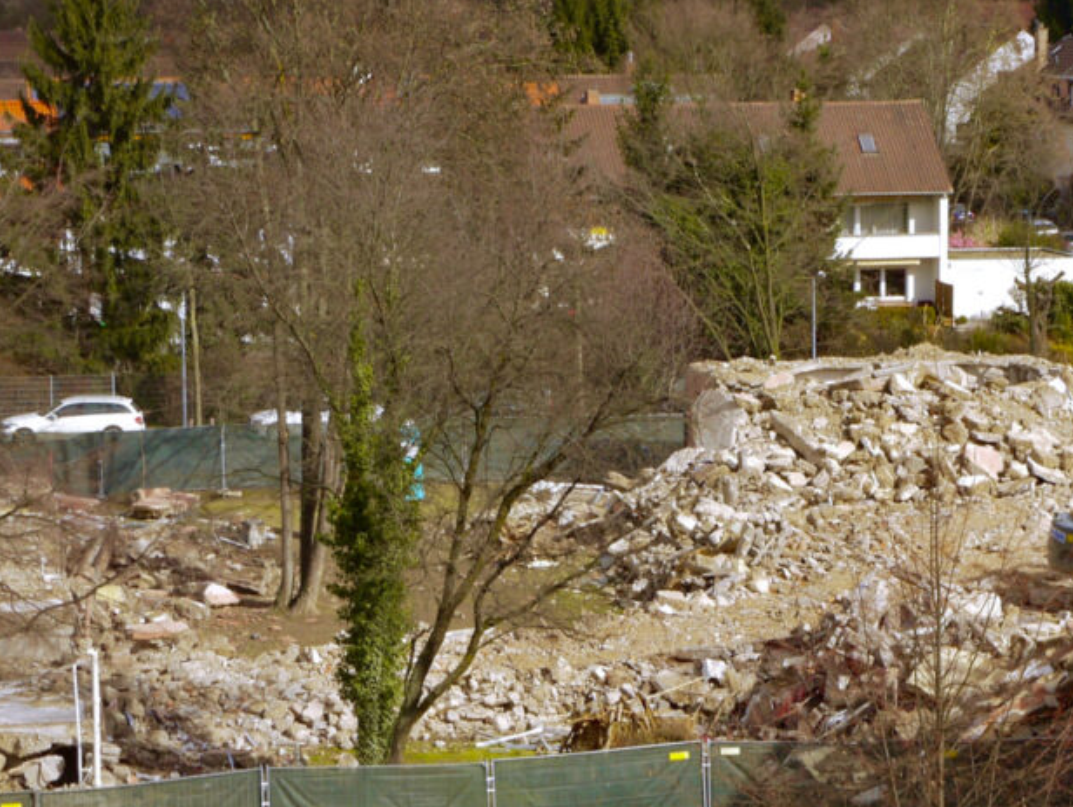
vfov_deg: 11.8
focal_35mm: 126
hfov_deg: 15.6
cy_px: 356
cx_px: 810
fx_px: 3909
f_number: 13
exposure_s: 1/100
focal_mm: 34
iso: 100
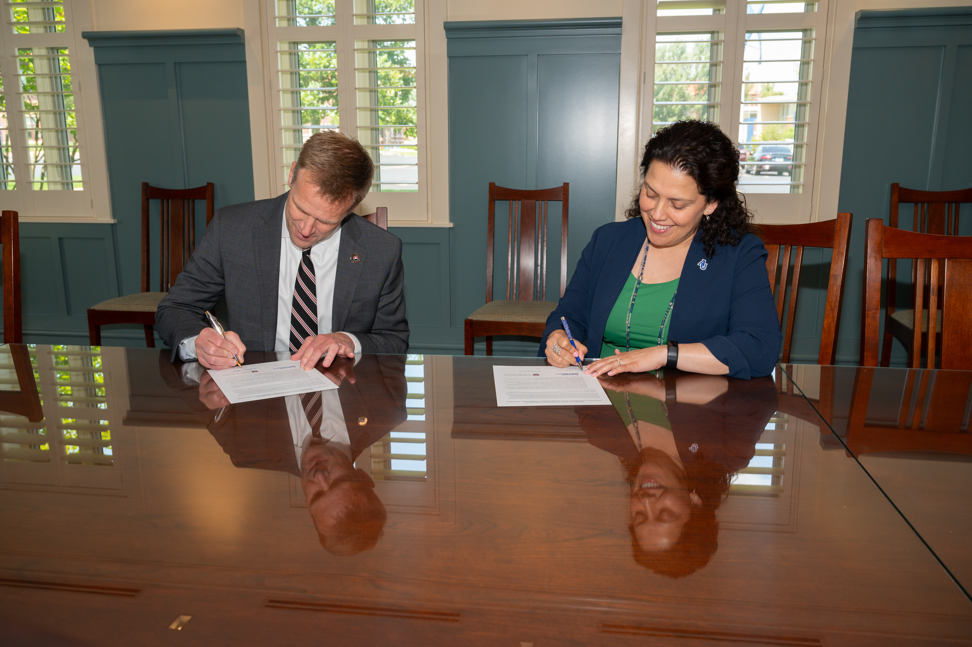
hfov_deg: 62.0
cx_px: 486
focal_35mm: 30
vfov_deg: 43.6
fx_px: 809
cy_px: 324
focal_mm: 30
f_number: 6.3
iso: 400
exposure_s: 1/125
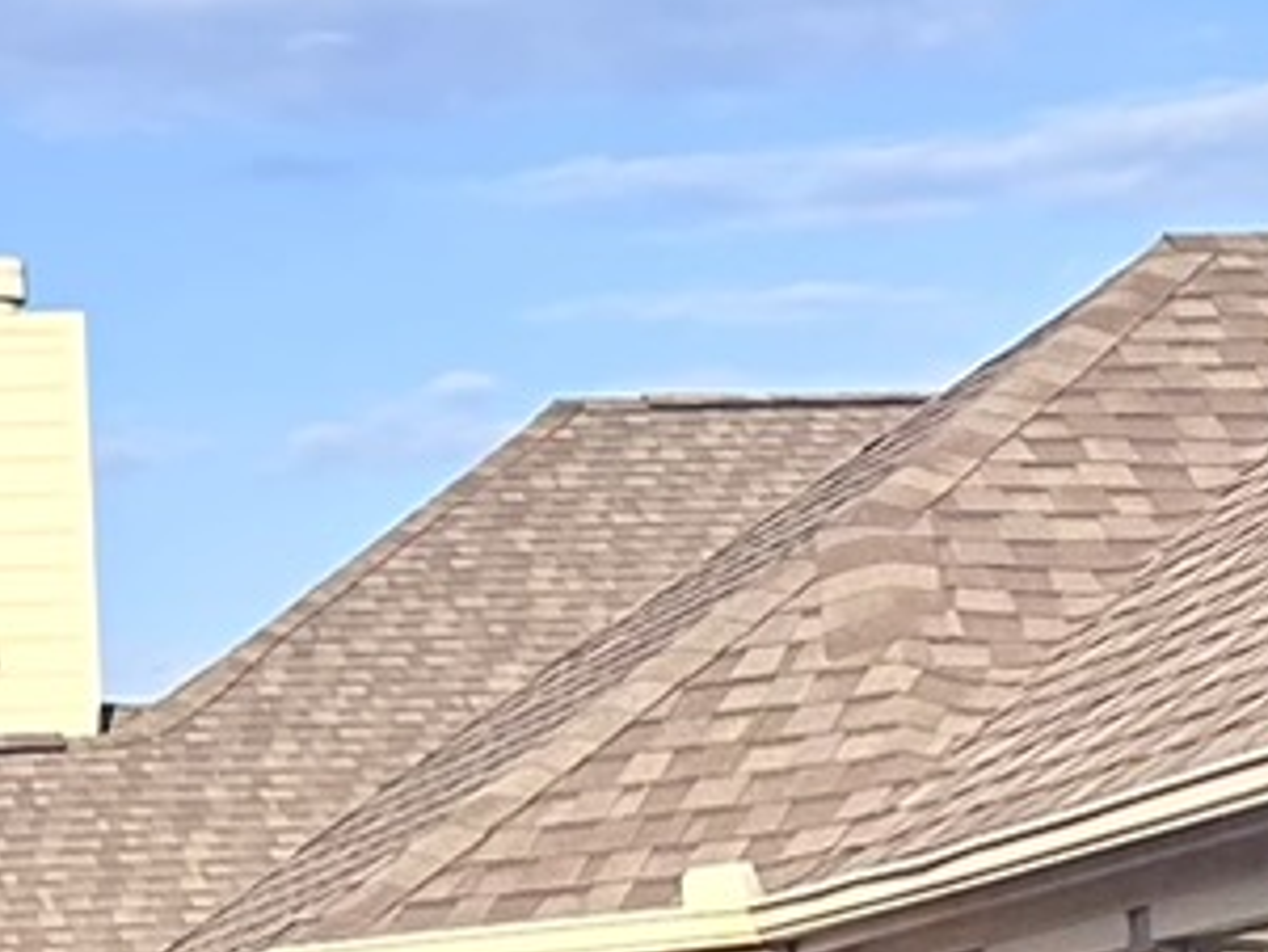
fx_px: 6486
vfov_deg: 7.5
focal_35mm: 177
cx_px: 118
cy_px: 2679
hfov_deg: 11.1
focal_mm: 5.7
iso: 50
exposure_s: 1/1209
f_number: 1.5
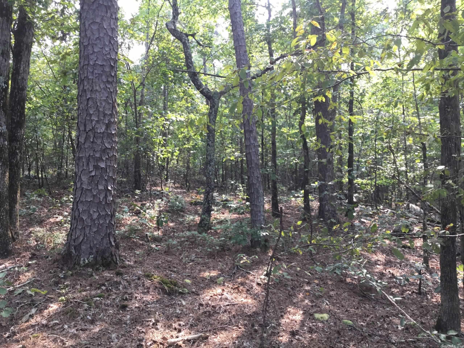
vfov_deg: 45.4
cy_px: 174
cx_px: 232
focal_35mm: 31
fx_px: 416
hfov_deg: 58.4
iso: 50
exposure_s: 1/120
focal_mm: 3.3
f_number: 2.4
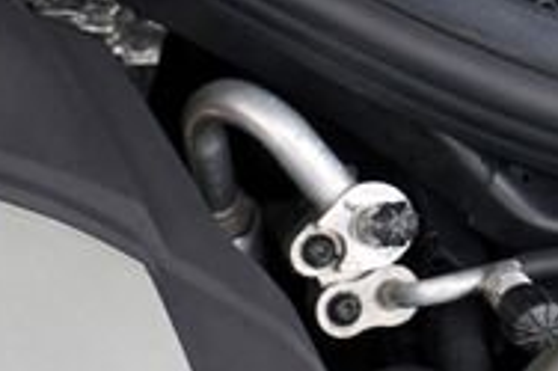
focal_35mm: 131
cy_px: 770
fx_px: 2029
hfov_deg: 14.0
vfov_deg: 9.7
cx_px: -421
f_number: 4
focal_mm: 24
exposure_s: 1/60
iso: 100
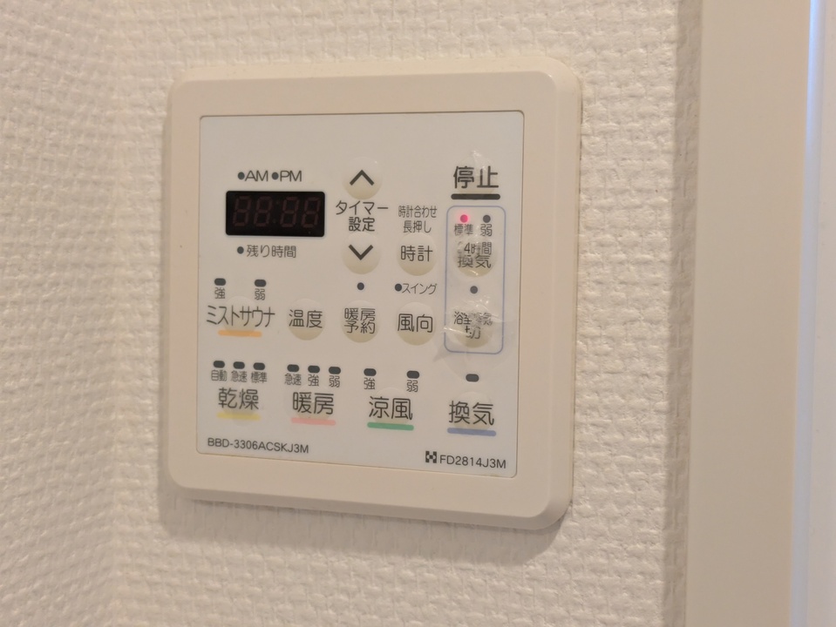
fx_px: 1232
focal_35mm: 51
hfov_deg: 37.5
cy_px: 314
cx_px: 418
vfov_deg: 28.6
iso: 233
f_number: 1.89
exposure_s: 1/40
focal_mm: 5.43
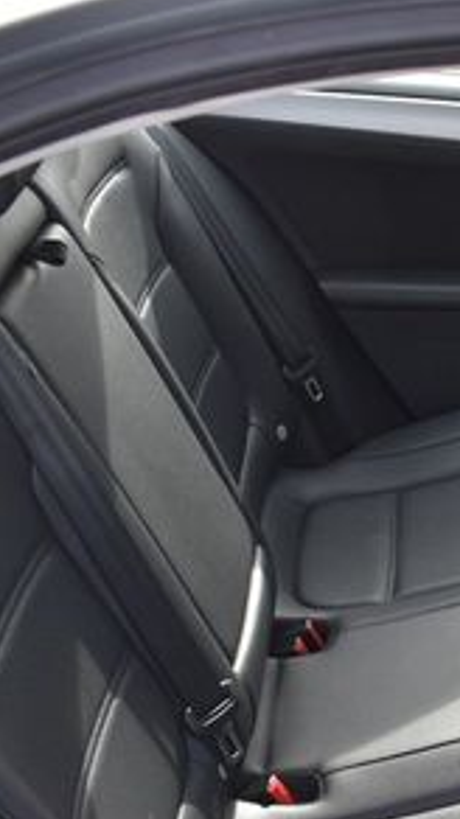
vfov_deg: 33.4
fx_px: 1346
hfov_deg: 17.6
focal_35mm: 62
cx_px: 665
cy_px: 576
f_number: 5
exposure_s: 1/250
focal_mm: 18
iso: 400
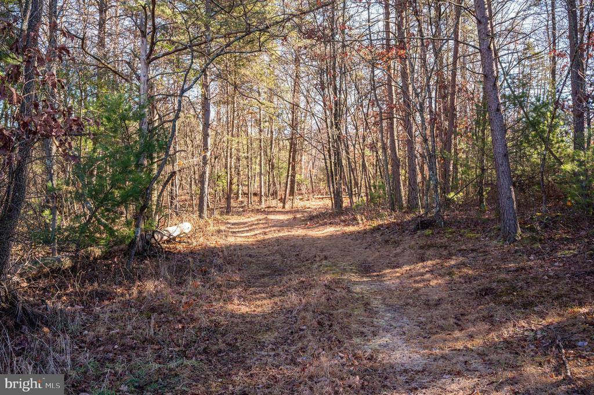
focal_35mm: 34
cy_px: 198
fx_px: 569
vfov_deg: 38.3
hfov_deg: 55.1
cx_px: 297
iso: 400
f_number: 6.3
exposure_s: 1/160
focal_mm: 34.5
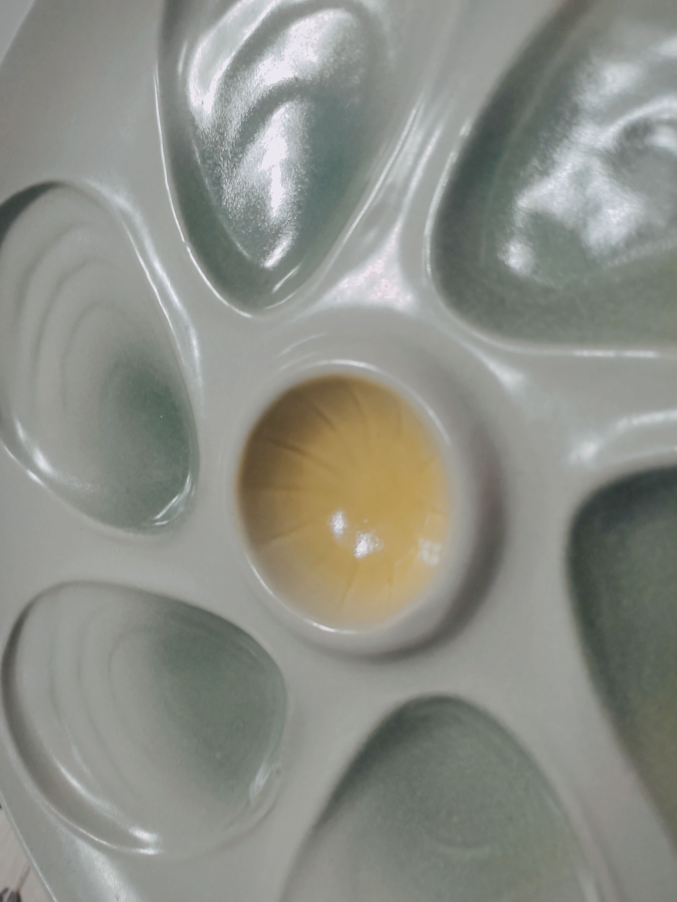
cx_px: 338
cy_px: 451
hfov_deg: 53.1
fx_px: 678
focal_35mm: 26
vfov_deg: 67.3
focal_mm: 4.74
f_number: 1.79
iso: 435
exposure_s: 1/33
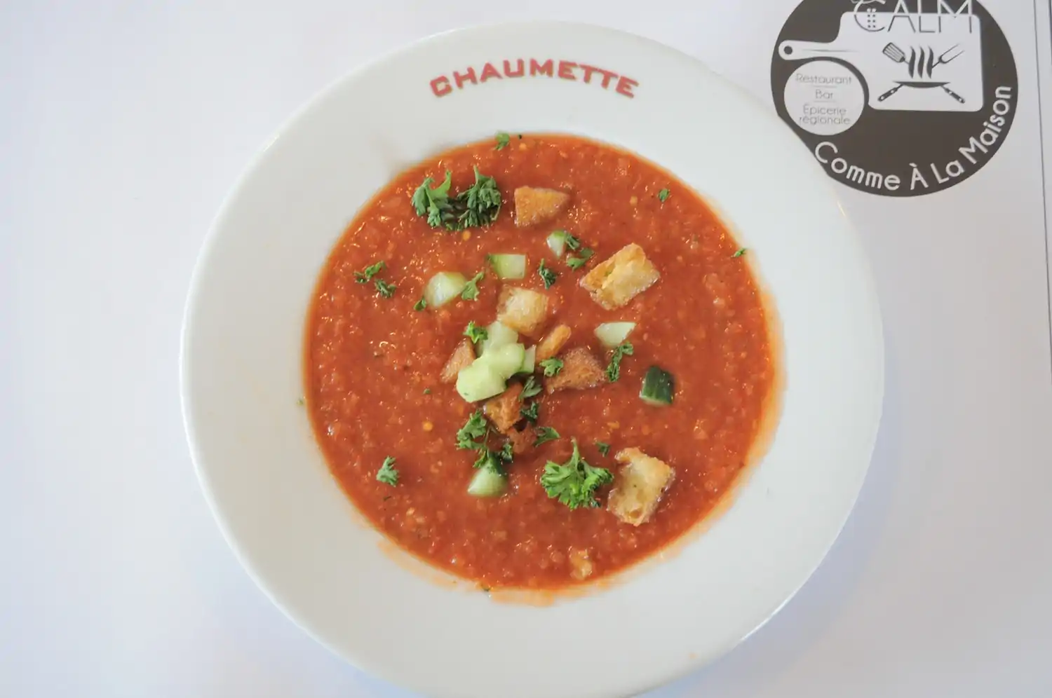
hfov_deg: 43.7
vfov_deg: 29.8
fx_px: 1313
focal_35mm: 45
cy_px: 349
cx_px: 526
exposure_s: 1/40
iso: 800
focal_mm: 30
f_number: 4.5
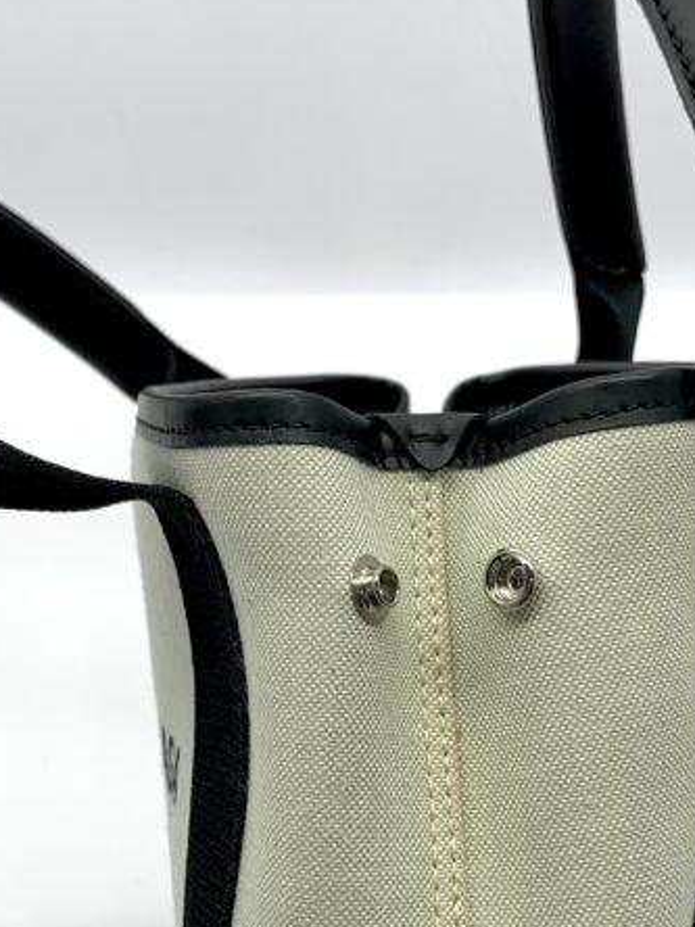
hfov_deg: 24.4
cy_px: 639
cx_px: 407
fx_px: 1606
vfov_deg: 31.8
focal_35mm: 60
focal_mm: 4.25
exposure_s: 1/125
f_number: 1.8
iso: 25
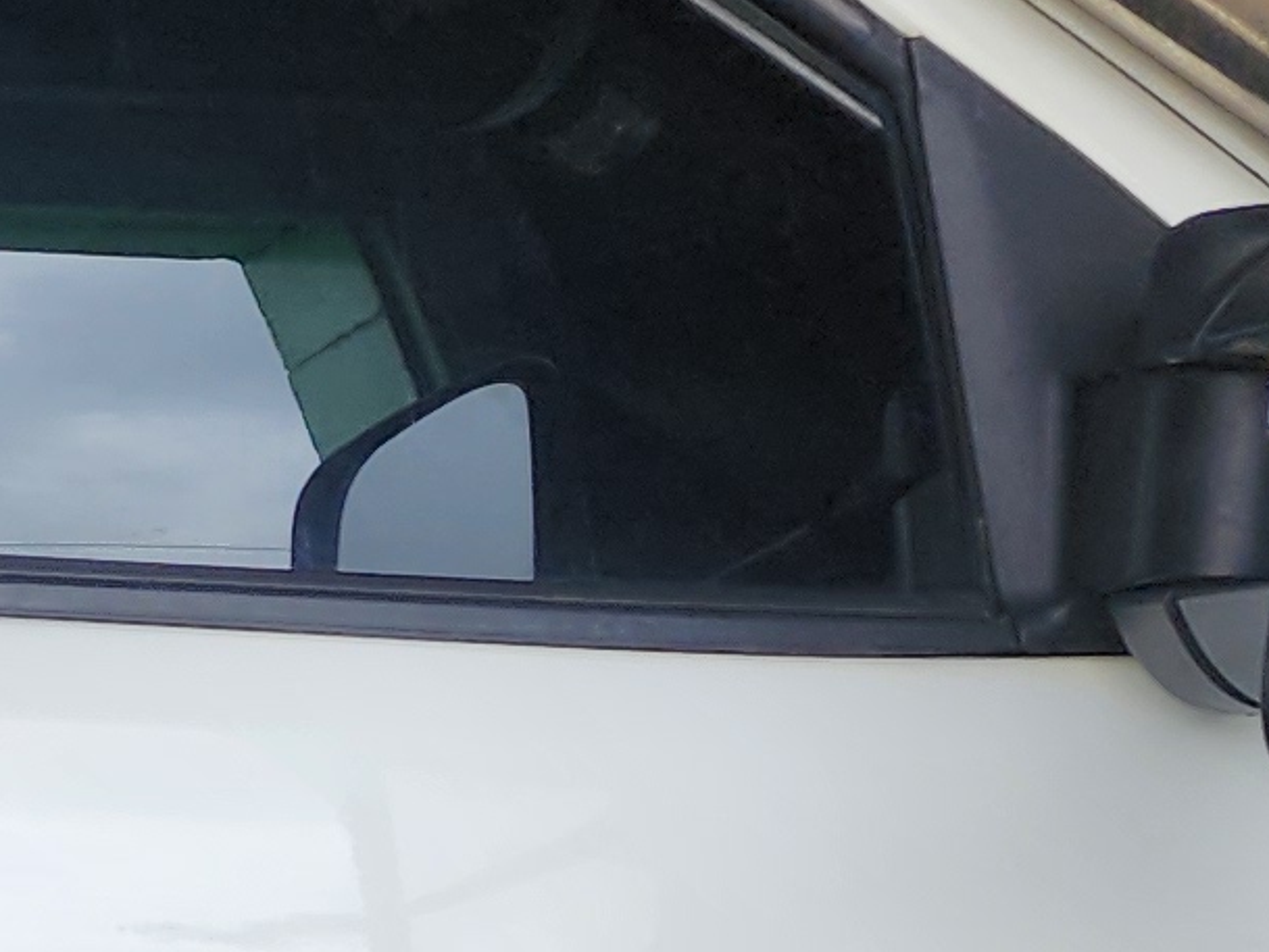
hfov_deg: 11.3
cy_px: 1612
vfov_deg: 9.4
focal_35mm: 151
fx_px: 5537
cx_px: -1604
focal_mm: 6.4
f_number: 1.8
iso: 16
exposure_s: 1/180
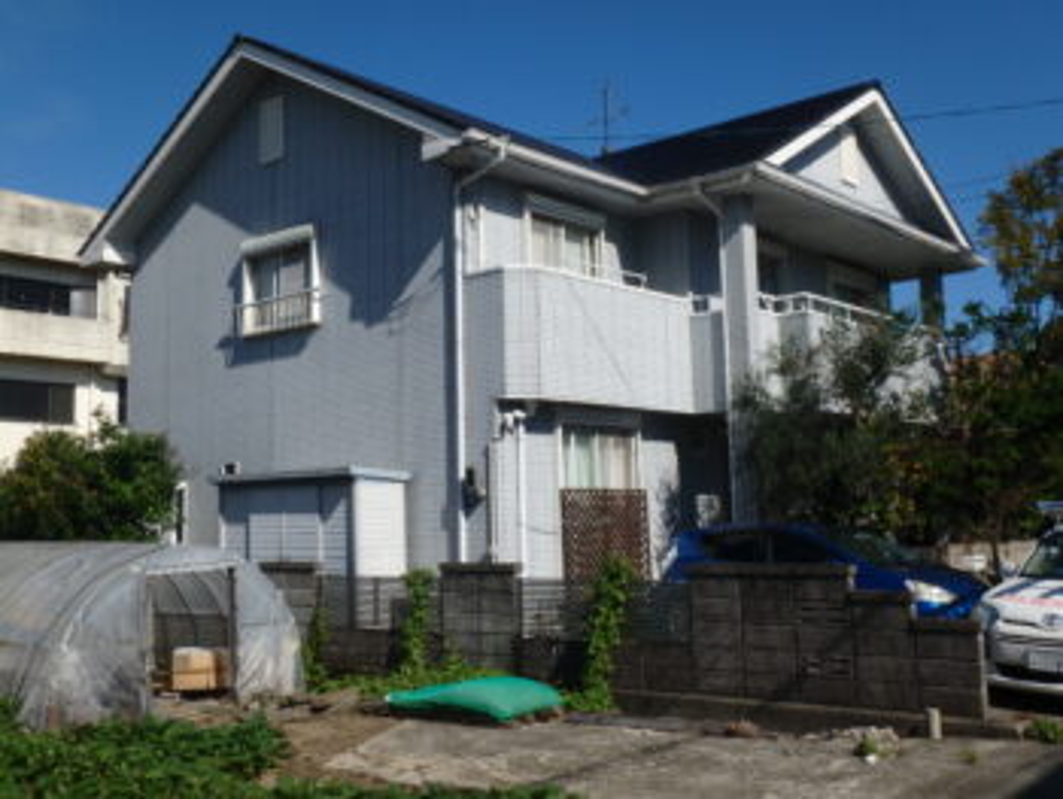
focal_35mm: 36
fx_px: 1106
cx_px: 532
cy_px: 400
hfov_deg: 51.3
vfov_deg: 39.7
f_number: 8.4
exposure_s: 1/400
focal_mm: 6.4
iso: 125
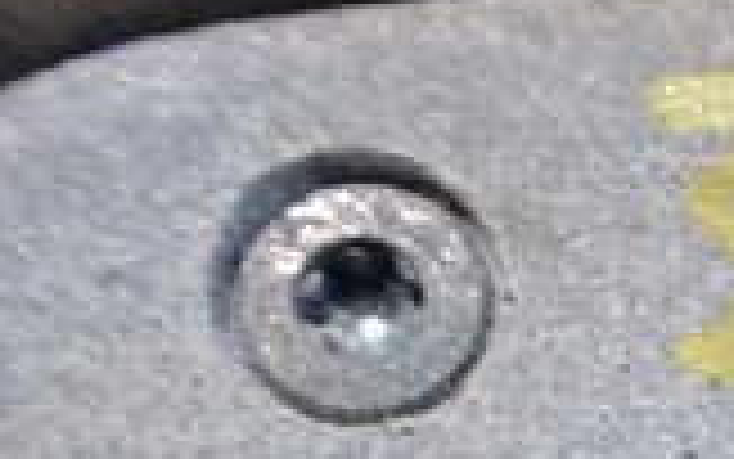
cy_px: 842
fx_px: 2341
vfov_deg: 10.5
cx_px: 1189
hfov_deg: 15.9
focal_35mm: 117
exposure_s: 1/80
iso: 800
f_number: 2.3
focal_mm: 5.4
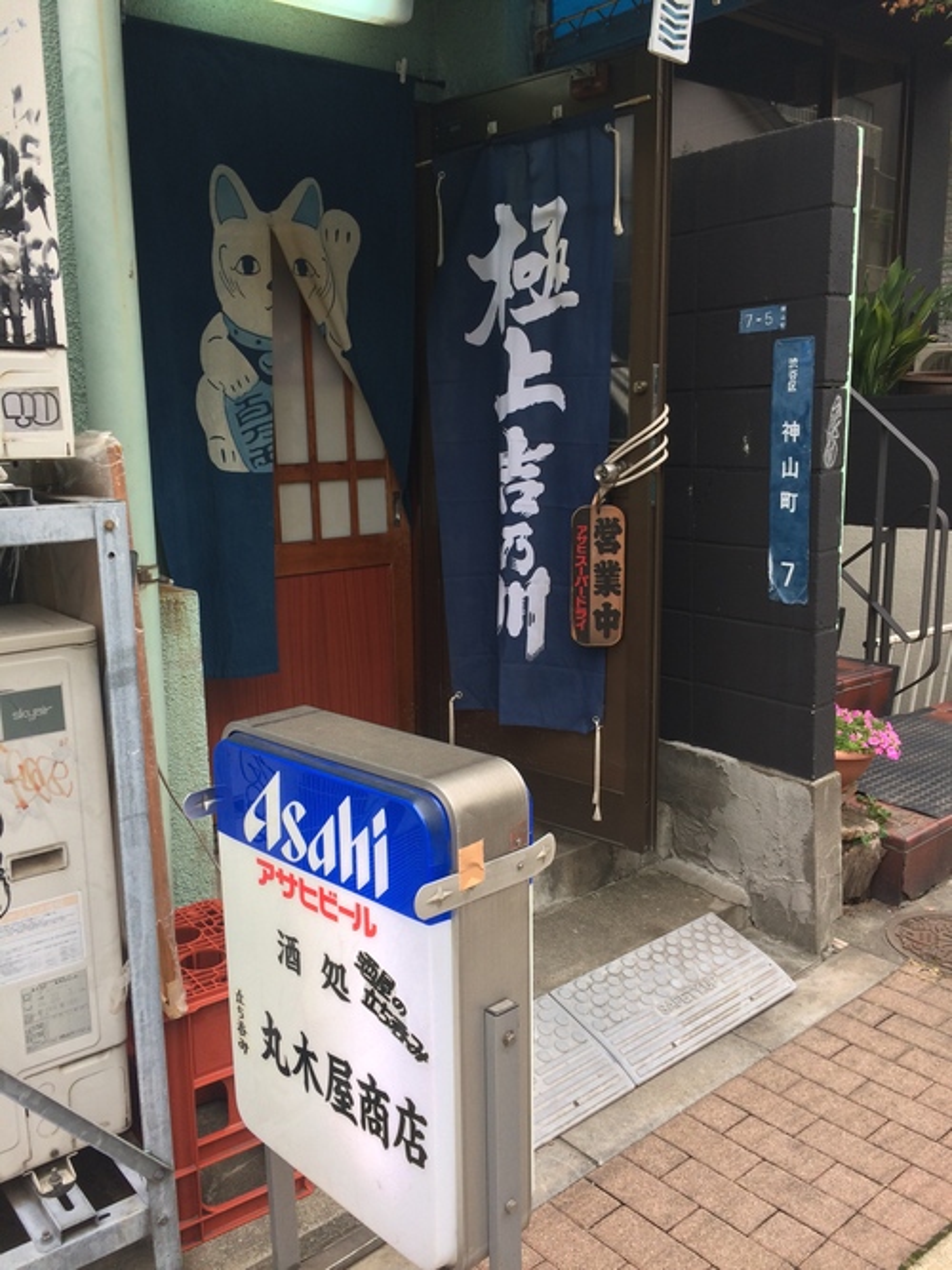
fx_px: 1064
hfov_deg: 48.2
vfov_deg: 61.7
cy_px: 635
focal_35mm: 29
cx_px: 476
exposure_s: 1/120
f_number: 2.2
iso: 50
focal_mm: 4.15
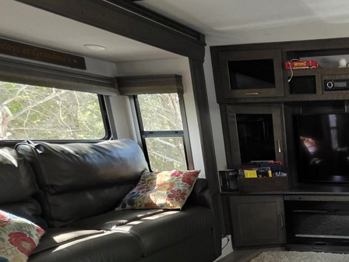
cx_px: 372
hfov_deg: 47.3
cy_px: 217
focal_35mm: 29
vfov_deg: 45.3
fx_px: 292
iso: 640
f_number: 1.9
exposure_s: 1/55
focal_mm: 2.2
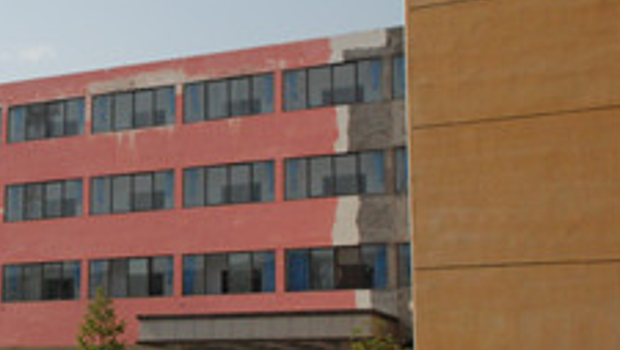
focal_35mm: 67
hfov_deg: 30.3
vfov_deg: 18.0
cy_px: 194
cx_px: 83
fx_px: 1102
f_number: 14
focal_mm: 24
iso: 1600
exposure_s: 1/800
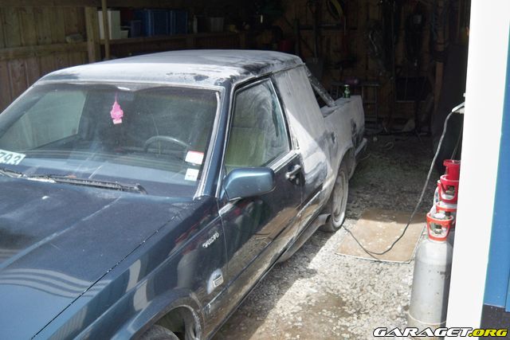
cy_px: 170
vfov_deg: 36.0
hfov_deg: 51.9
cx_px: 255
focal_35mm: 37
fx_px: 524
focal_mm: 7.9
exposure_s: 1/320
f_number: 3.1
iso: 100
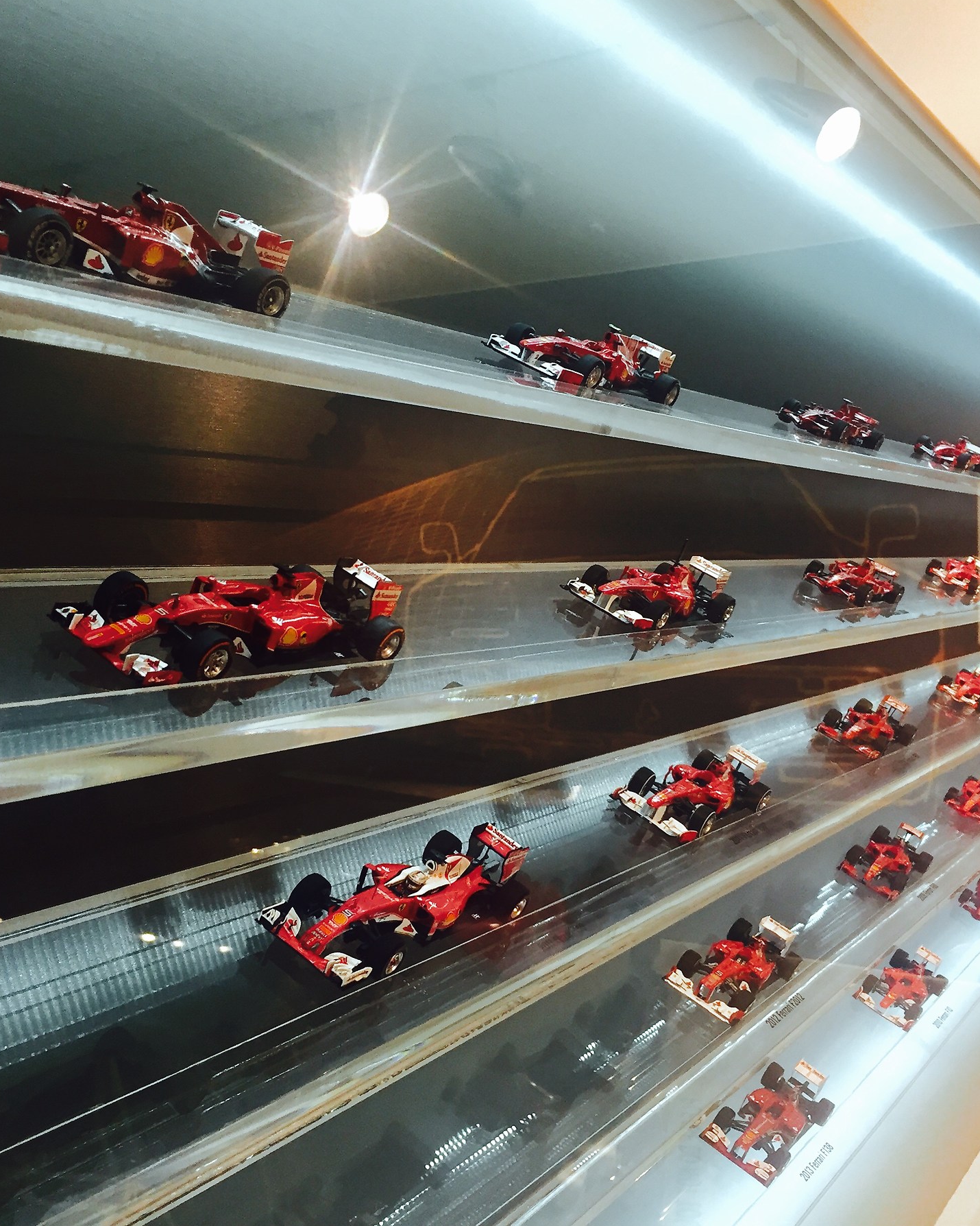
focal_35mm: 38
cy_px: 610
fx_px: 1378
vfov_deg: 47.9
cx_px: 467
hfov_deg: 39.1
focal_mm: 4.15
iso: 40
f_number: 2.2
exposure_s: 1/33
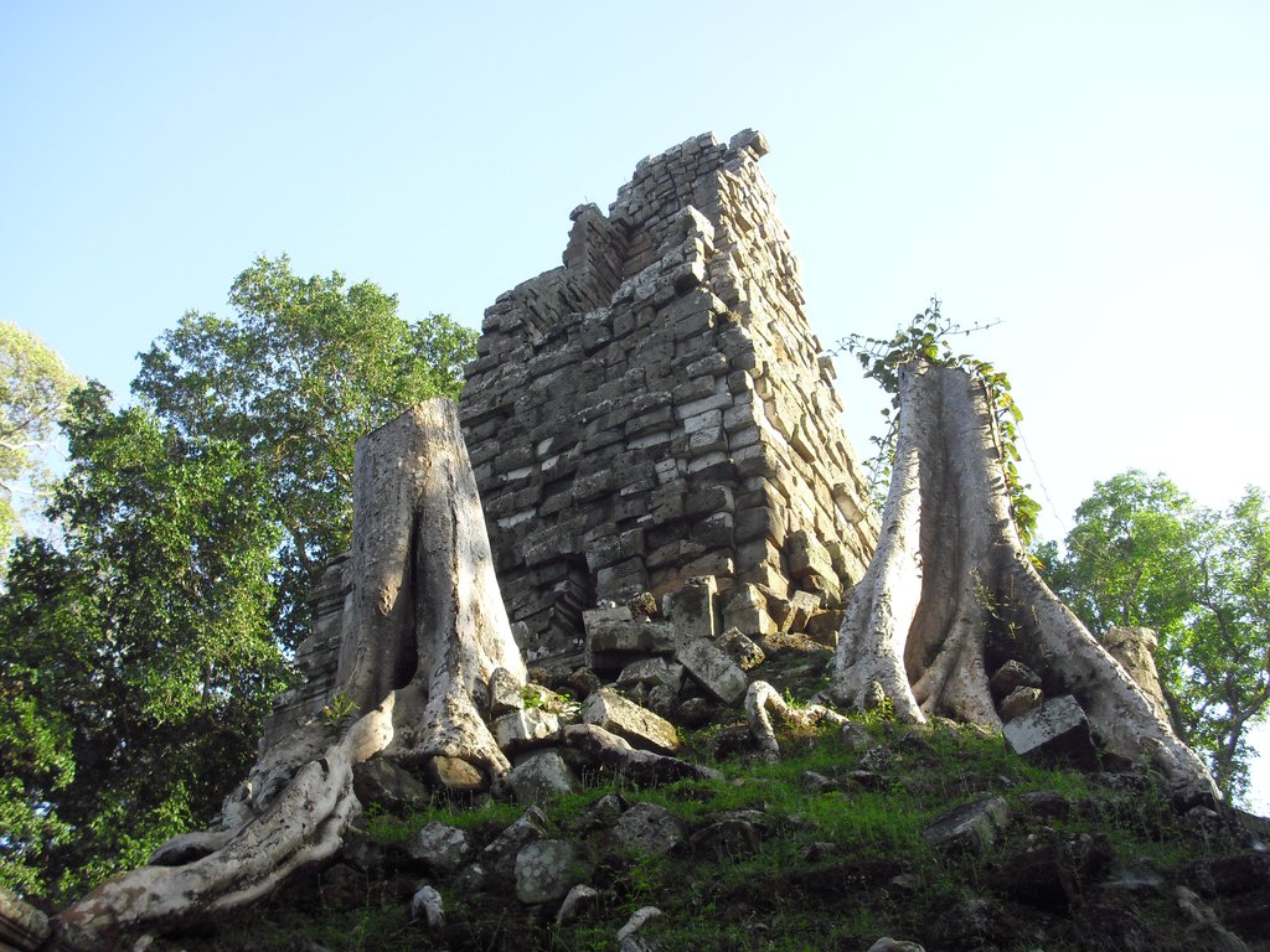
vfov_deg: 37.7
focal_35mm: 38
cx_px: 635
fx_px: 1394
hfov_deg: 49.0
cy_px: 476
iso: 100
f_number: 2.8
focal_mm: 6.2
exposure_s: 1/320
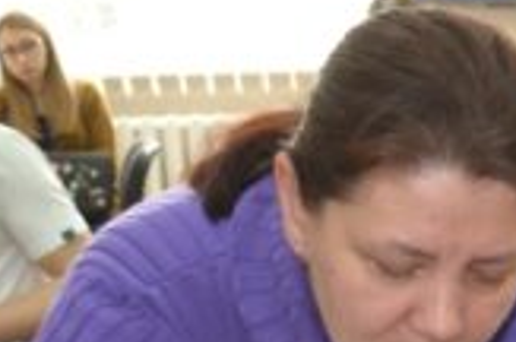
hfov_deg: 14.7
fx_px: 1888
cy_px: 589
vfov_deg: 9.9
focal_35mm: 132
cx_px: 715
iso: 450
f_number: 4
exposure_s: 1/30
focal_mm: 22
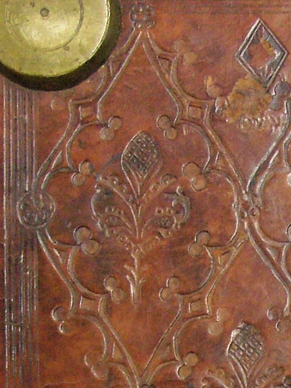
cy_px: 482
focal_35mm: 146
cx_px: 370
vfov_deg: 13.1
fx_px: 1636
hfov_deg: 10.0
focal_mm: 6.1
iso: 100
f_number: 2.8
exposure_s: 1/45
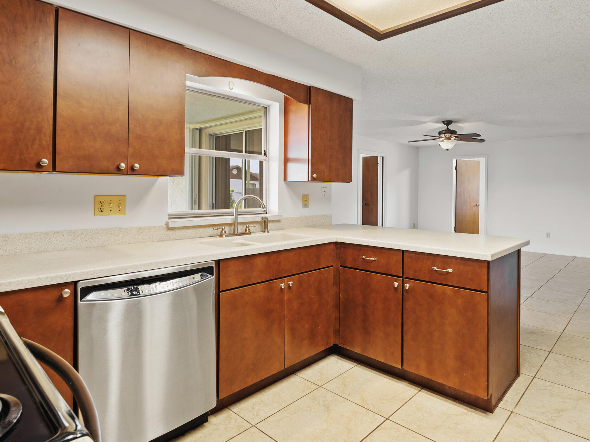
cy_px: 208
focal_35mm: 20
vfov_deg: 65.9
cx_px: 352
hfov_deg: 80.8
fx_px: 341
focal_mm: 14
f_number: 9
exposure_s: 1/2.5
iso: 250
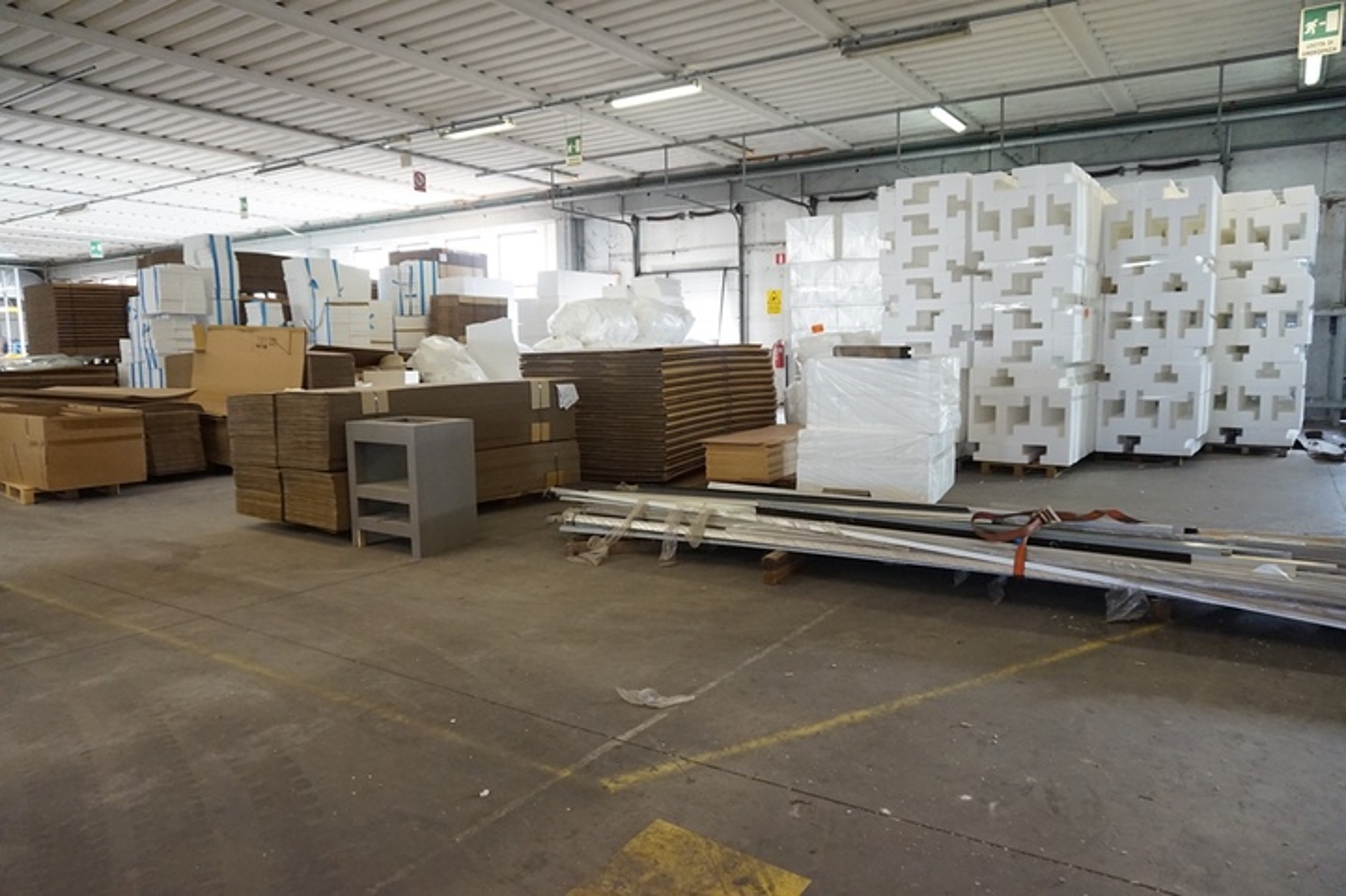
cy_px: 448
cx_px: 673
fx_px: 897
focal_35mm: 24
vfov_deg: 53.1
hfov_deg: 73.8
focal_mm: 16
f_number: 3.5
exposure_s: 1/160
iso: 2000
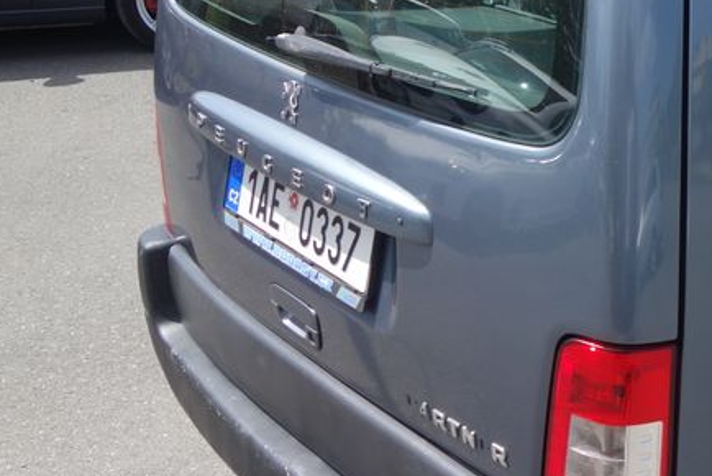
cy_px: 176
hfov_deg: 27.4
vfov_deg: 20.6
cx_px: 815
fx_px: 1306
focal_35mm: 66
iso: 125
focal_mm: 10.4
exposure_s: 1/1000
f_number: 2.5
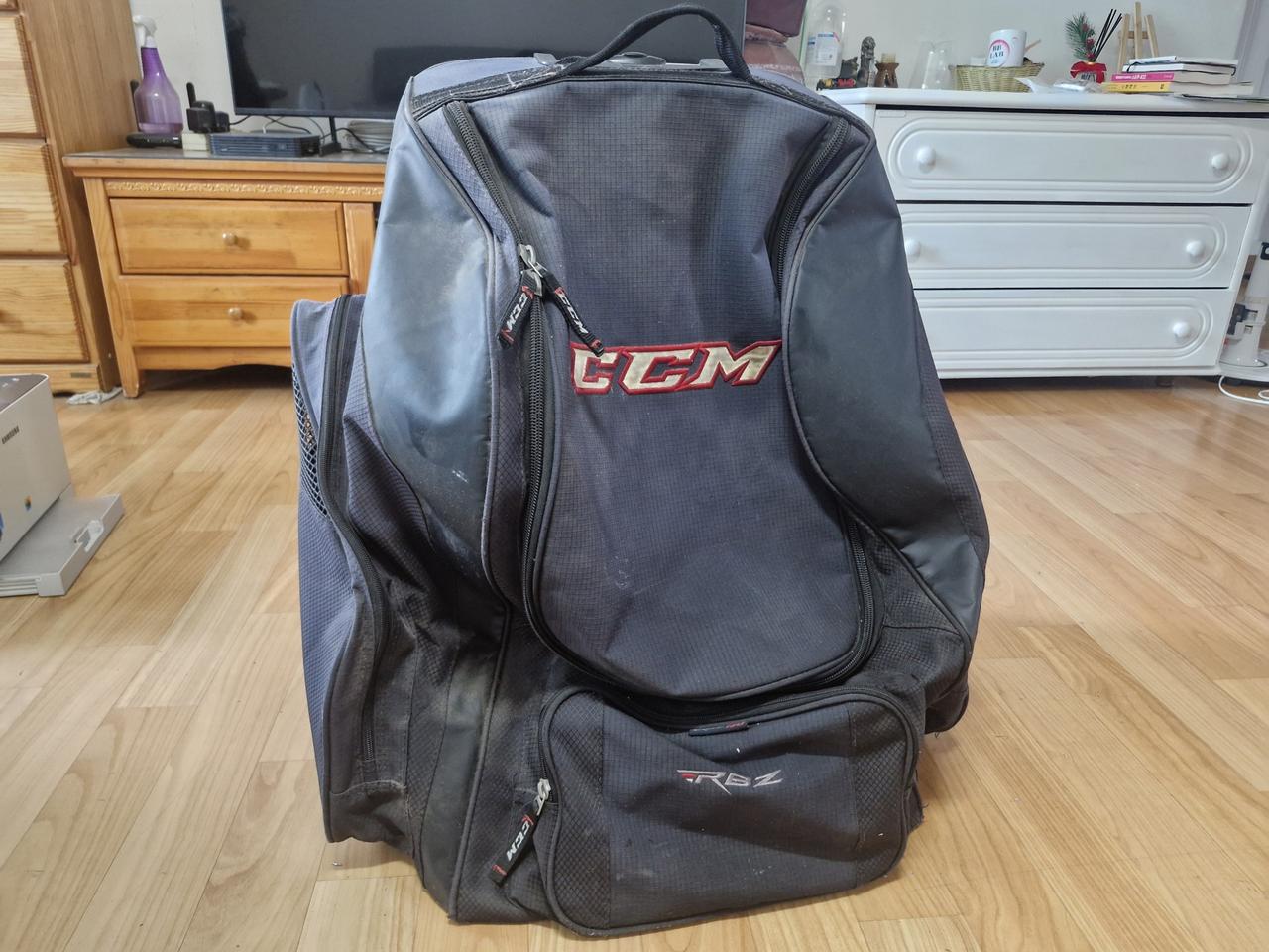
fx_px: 843
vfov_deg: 58.9
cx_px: 634
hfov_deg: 73.9
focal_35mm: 23
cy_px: 476
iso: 1000
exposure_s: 1/120
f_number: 1.8
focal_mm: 5.54
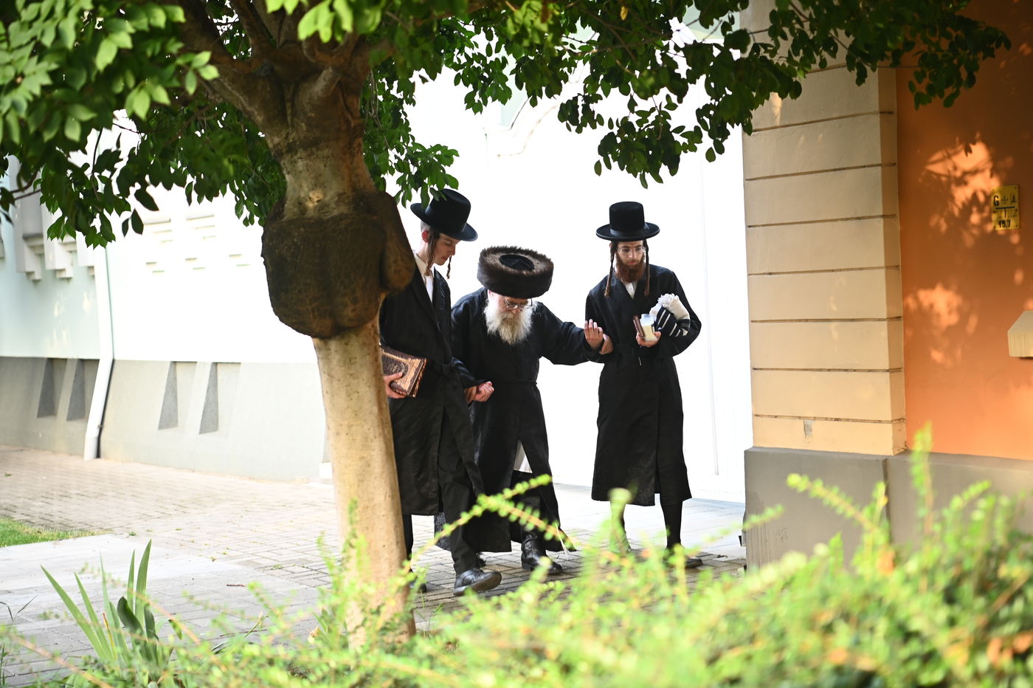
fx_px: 2008
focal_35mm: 70
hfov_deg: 28.9
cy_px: 344
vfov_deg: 19.4
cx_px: 516
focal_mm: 70
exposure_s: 1/125
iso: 400
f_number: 2.8
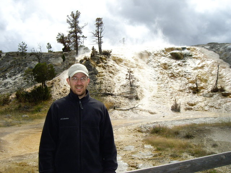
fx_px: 254
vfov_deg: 37.7
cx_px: 116
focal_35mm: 38
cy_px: 86
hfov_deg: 49.0
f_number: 4.3
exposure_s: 1/1000
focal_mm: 6.2
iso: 100
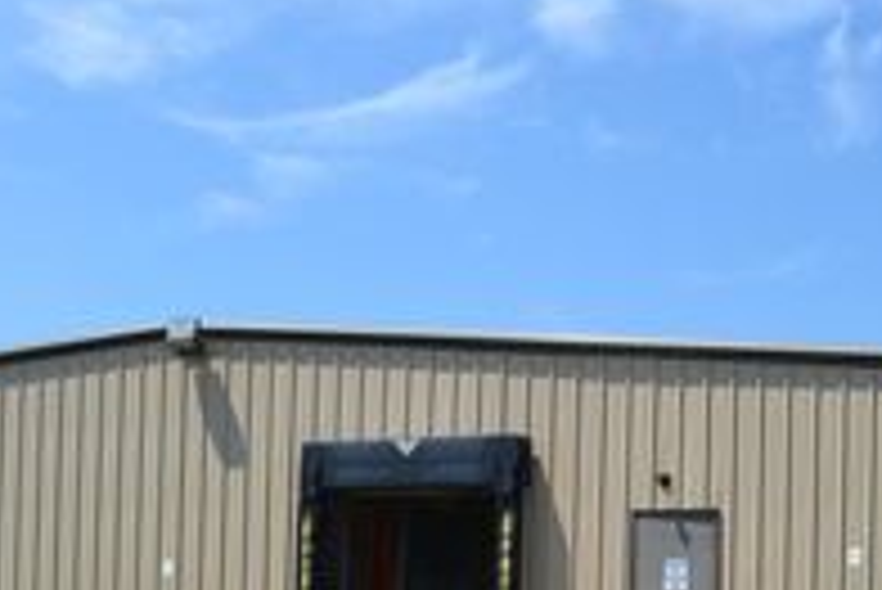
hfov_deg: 24.2
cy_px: 660
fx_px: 2059
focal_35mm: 84
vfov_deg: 15.8
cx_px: 418
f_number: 8
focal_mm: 22
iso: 100
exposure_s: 1/250
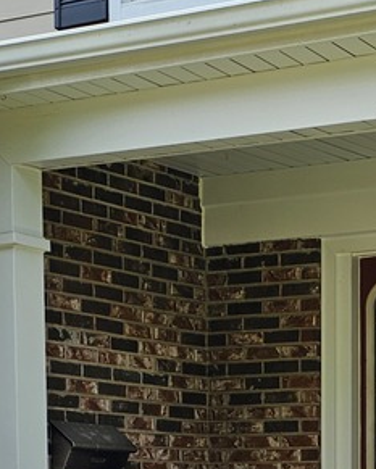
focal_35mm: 111
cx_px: 334
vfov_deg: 16.4
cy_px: 611
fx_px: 1543
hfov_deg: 13.8
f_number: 1.7
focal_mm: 6.3
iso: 10
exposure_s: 1/388
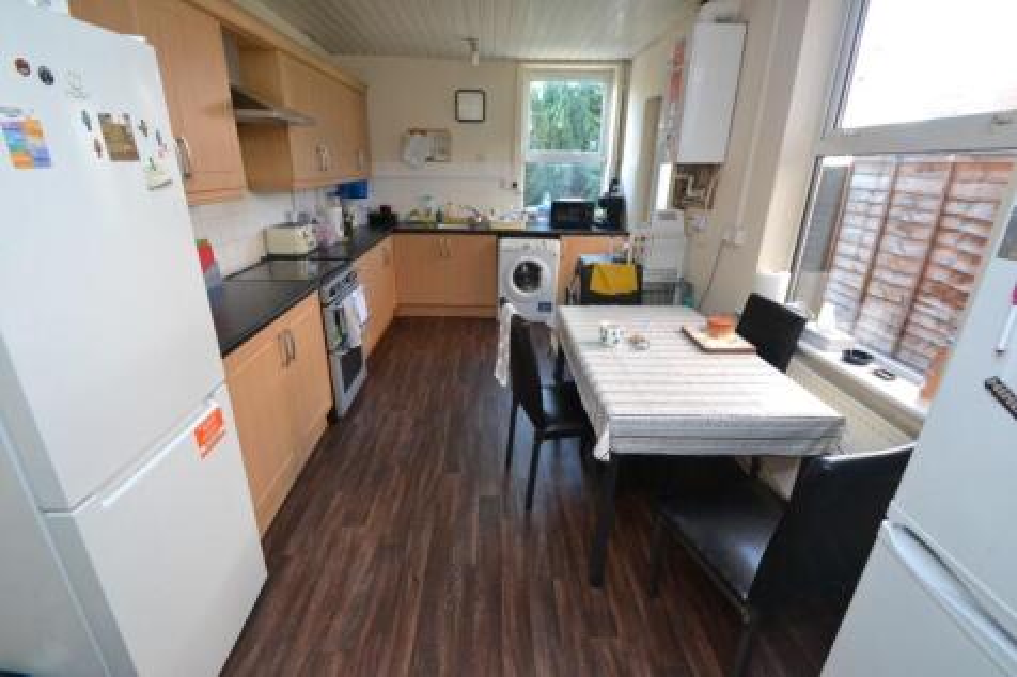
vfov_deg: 77.3
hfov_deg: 100.4
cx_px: 508
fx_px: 424
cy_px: 338
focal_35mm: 15
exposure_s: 1/60
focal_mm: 10
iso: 1600
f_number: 8
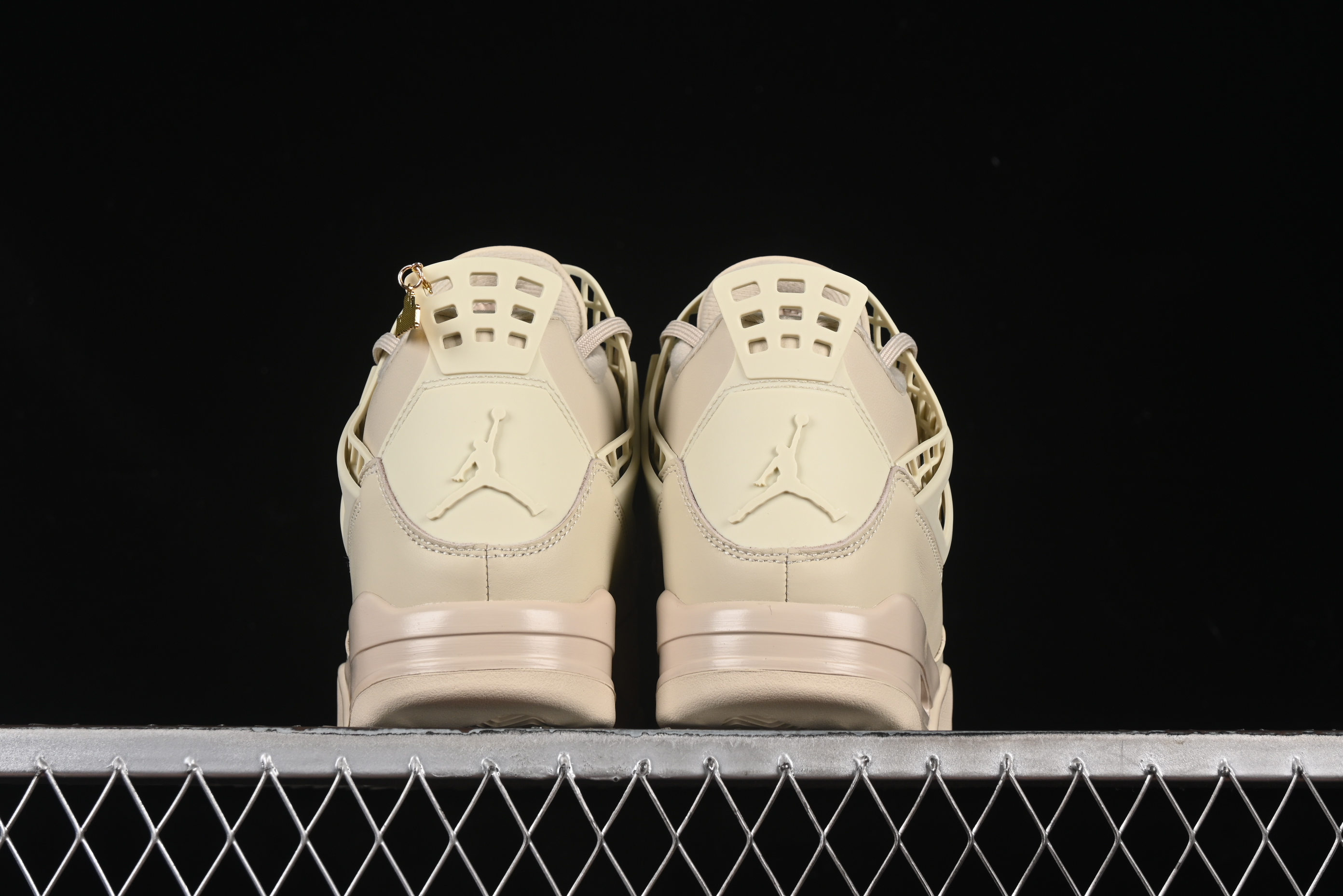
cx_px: 672
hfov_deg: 27.0
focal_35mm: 75
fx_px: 2798
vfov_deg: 18.2
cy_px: 448
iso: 160
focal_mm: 50
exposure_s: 1/60
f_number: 8
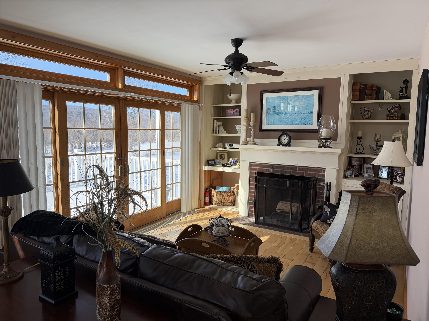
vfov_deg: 56.8
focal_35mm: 24
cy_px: 160
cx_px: 214
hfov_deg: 71.6
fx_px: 297
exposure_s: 1/1032
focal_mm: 6.76
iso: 100
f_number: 1.78
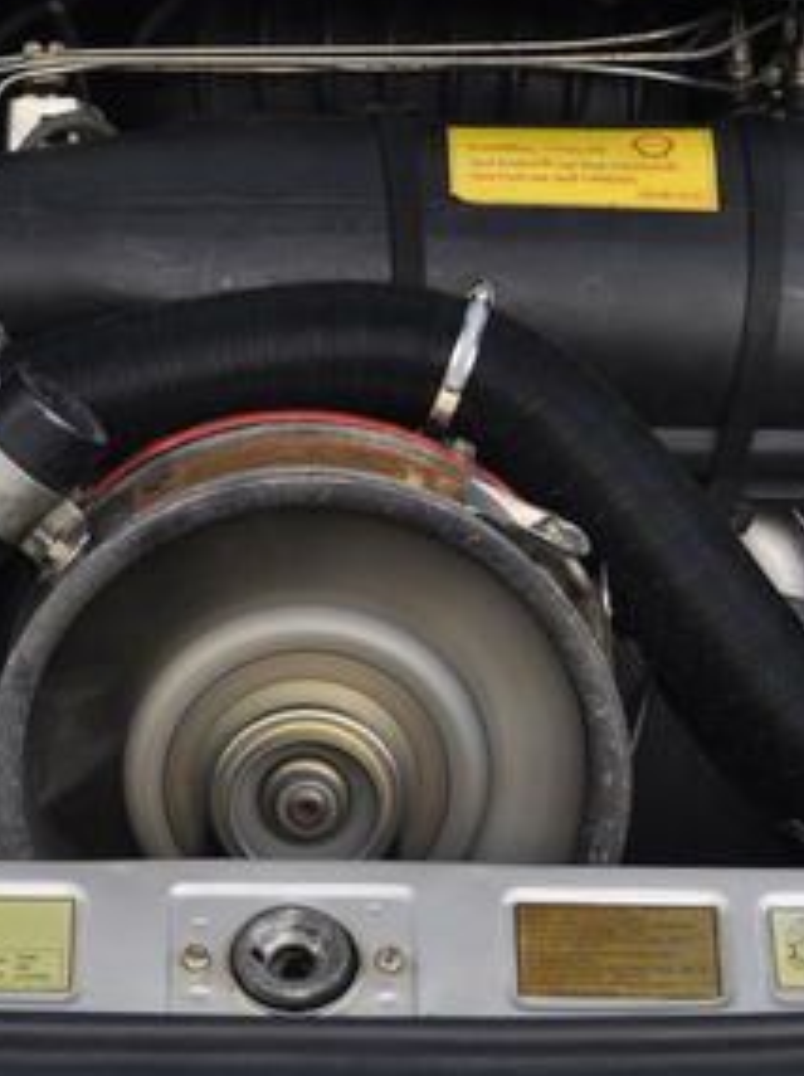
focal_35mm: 171
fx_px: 5308
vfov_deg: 11.6
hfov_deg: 8.7
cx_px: 276
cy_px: 419
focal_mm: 44
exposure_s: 1/40
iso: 500
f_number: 4.5
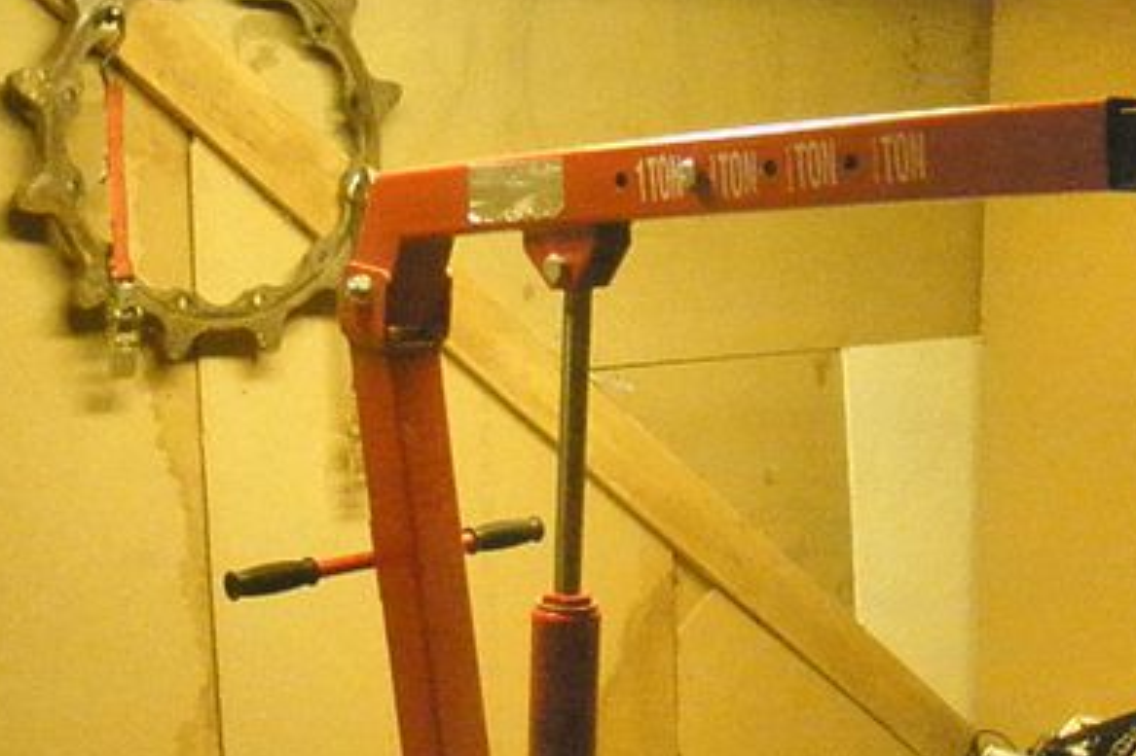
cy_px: 674
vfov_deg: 20.5
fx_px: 2050
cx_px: 850
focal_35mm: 65
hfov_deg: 30.5
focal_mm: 6.7
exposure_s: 1/40
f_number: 3.5
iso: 3200
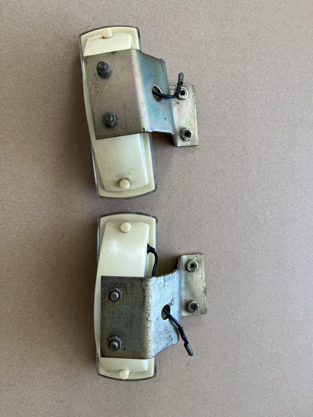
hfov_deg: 53.1
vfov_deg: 67.3
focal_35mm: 26
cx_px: 156
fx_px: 313
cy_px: 208
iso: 125
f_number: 1.6
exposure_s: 1/121
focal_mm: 5.1
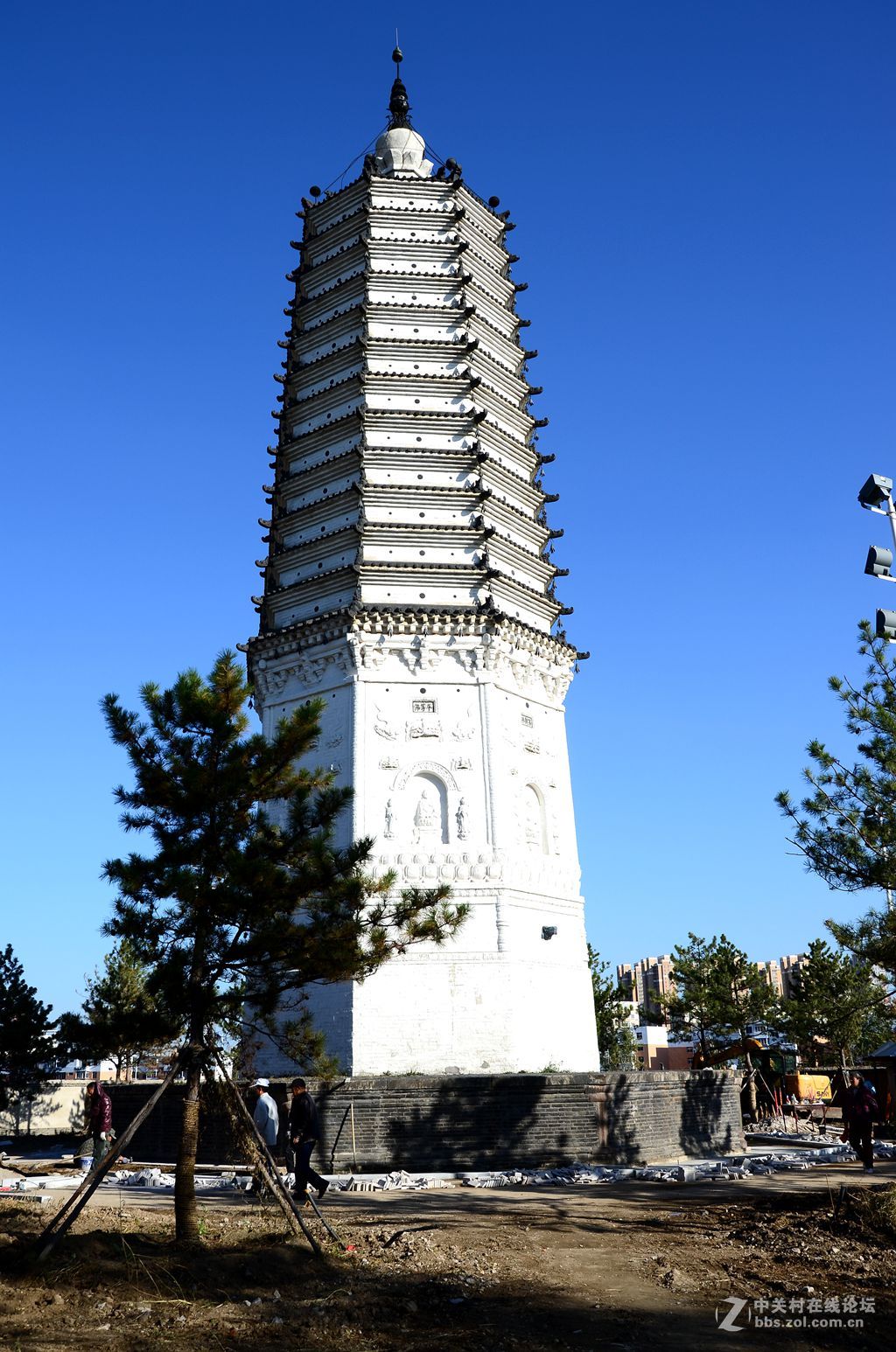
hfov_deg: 39.8
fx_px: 1237
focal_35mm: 33
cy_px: 676
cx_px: 448
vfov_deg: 57.3
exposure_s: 1/320
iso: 100
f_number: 8
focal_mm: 22
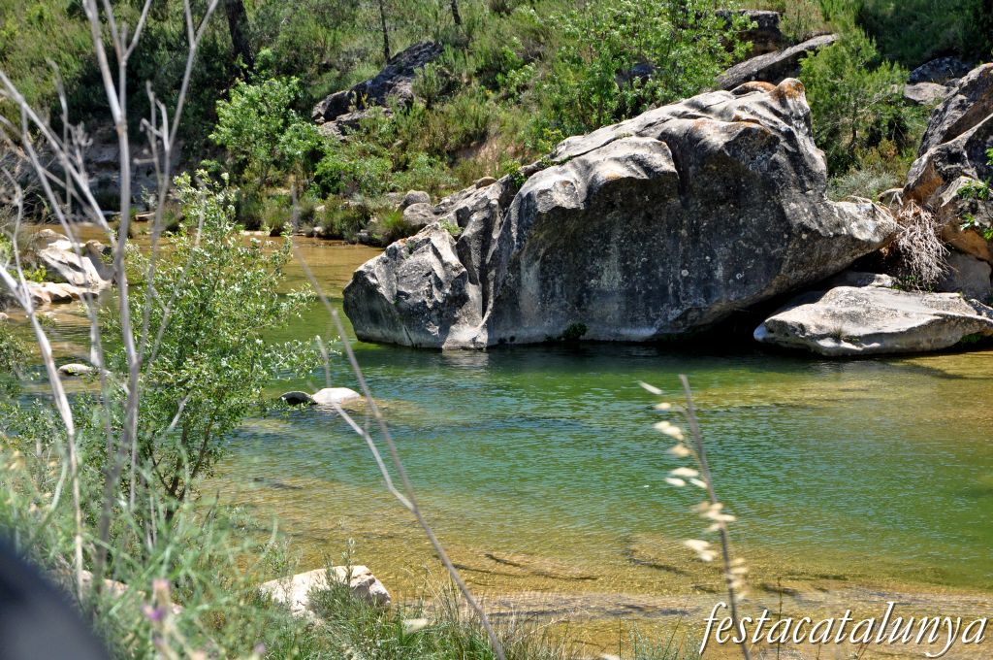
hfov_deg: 19.5
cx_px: 496
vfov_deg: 13.0
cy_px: 330
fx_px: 2893
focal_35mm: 105
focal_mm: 70
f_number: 10
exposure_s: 1/400
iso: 640
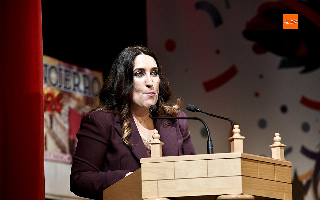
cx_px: 160
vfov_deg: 7.1
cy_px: 104
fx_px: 1605
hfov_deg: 11.4
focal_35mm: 184
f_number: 5.6
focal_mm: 180
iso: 1600
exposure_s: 1/125
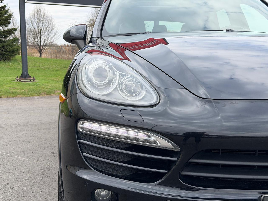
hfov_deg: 39.7
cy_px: 100
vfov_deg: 30.3
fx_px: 372
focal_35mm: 48
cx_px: 134
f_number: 1.78
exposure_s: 1/2494
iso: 80
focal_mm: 6.76
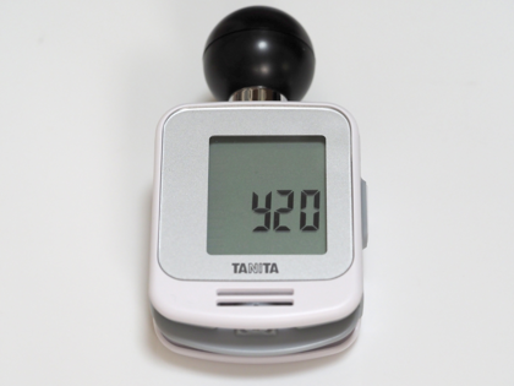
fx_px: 1782
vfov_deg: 12.3
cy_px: 193
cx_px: 257
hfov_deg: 16.4
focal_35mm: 120
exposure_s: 1/125
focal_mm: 60
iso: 800
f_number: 4
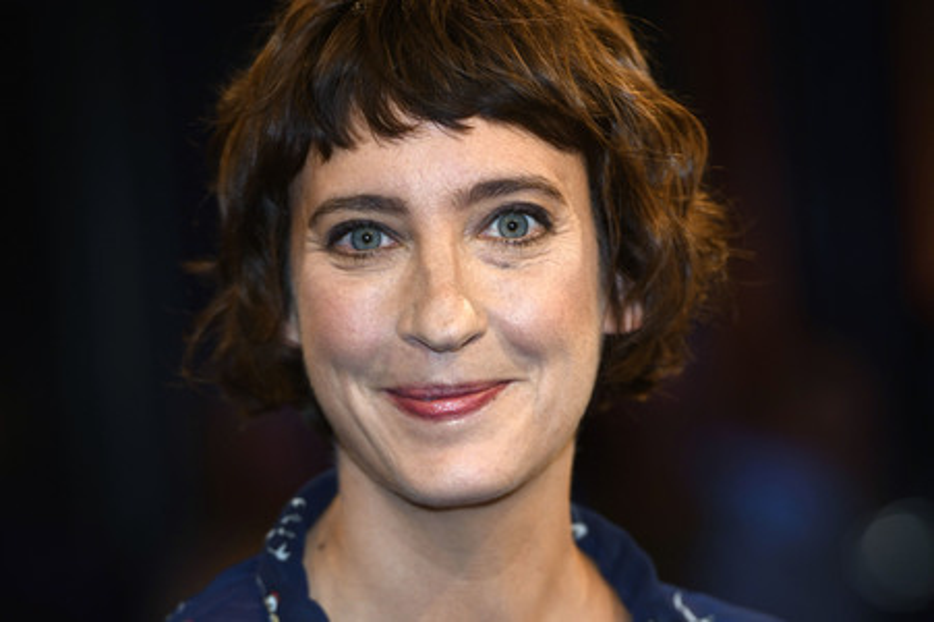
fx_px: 5185
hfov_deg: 10.3
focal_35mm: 200
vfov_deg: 6.9
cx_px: 467
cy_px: 311
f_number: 3.5
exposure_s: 1/400
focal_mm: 200
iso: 800
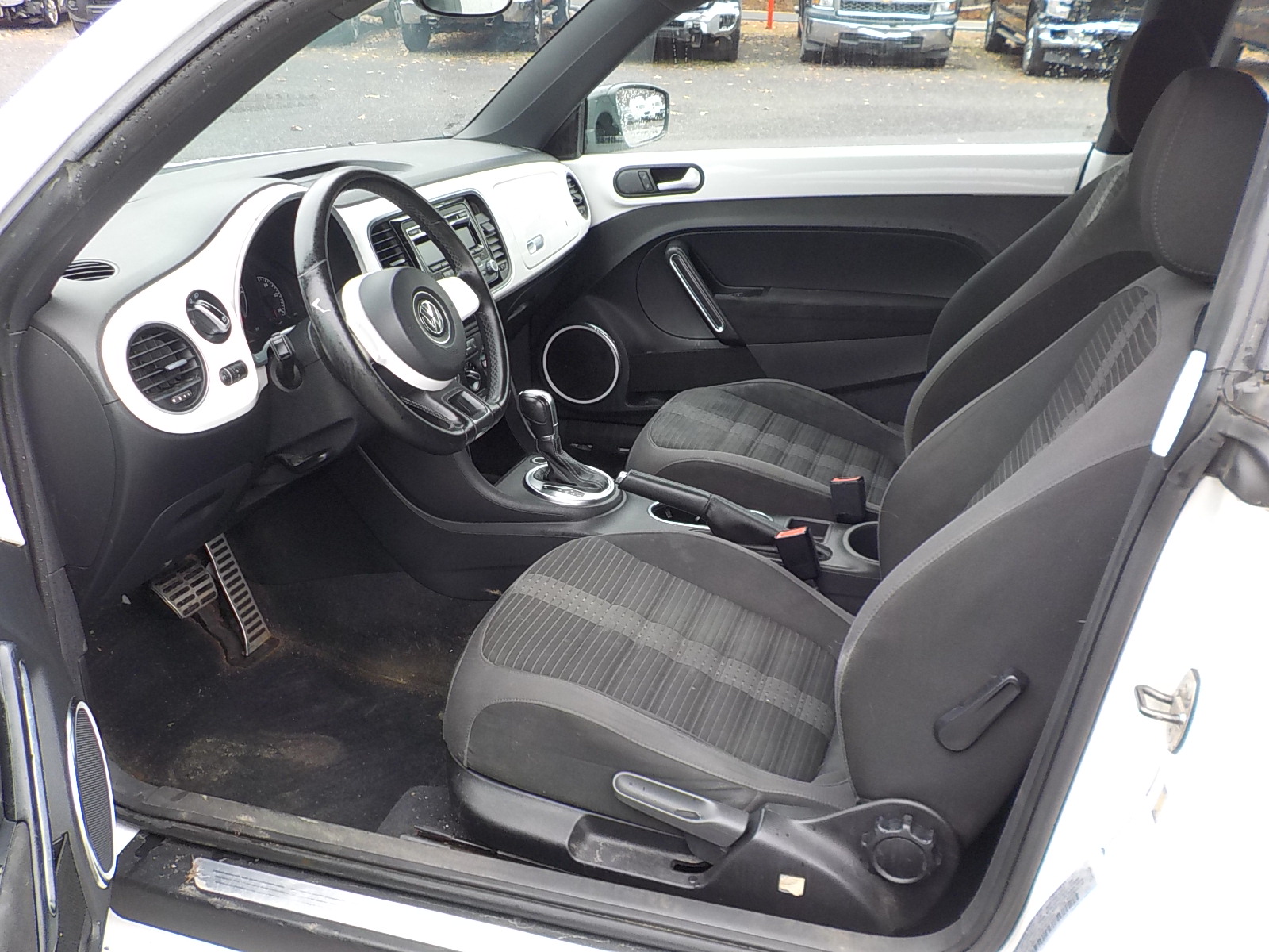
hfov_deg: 60.0
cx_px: 634
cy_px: 476
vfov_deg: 46.8
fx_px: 1100
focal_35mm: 30
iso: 125
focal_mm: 4.1
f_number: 3.3
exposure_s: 1/40
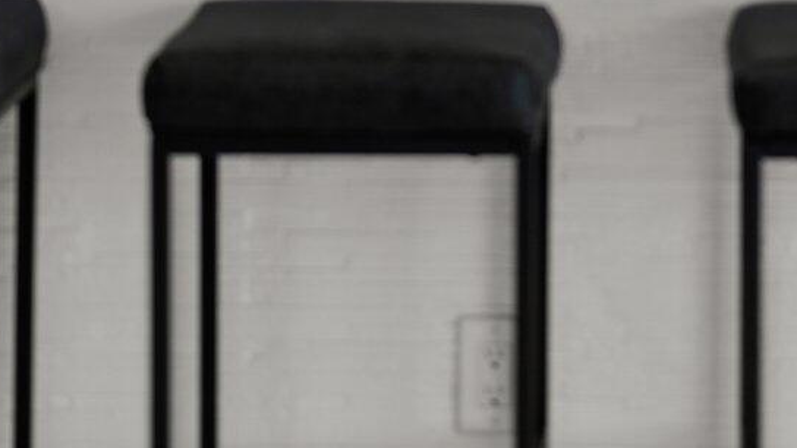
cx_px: 681
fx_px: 4586
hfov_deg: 9.9
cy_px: -532
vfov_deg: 5.4
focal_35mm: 217
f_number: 1.8
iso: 100
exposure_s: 1/200
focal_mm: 55
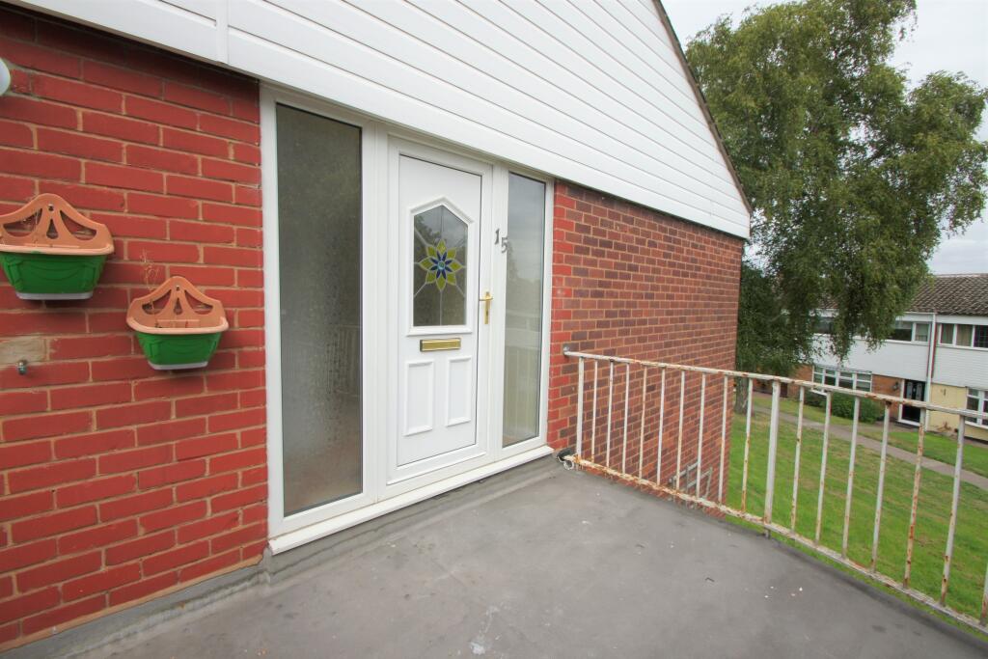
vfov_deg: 77.3
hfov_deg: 100.4
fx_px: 412
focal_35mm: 15
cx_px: 494
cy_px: 330
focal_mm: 10
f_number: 10
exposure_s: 1/160
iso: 200
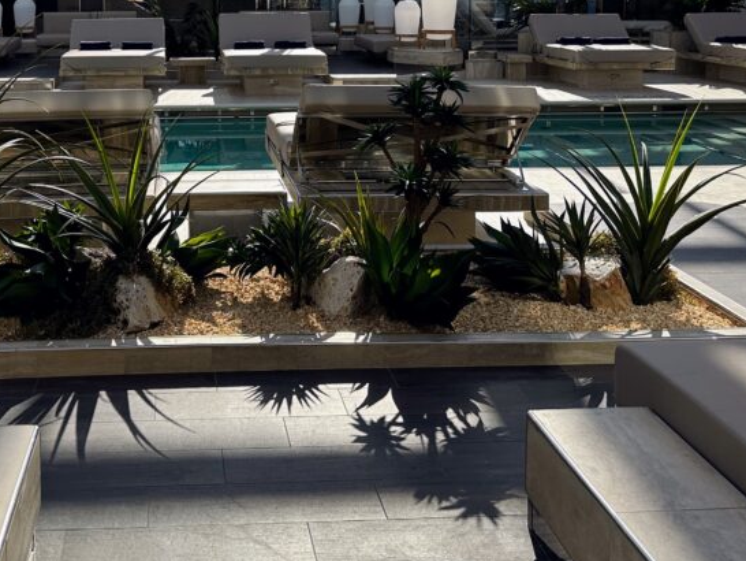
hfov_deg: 41.4
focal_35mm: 45
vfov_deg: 30.6
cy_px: 41
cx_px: 234
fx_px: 970
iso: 80
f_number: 1.78
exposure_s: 1/5263
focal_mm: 6.86
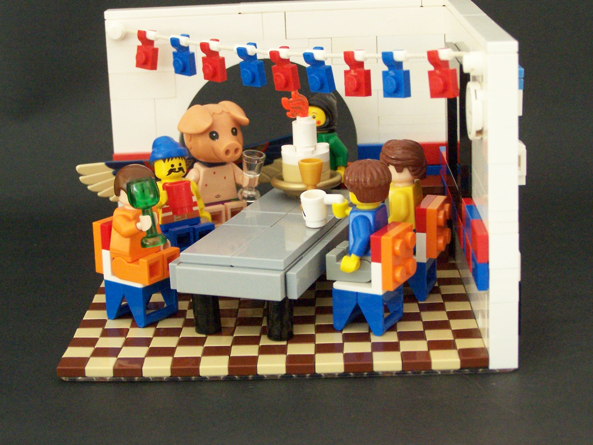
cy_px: 189
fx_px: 1268
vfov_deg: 19.9
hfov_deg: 26.3
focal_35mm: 74
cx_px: 304
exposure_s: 1/3
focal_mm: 10.7
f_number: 3.2
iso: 400
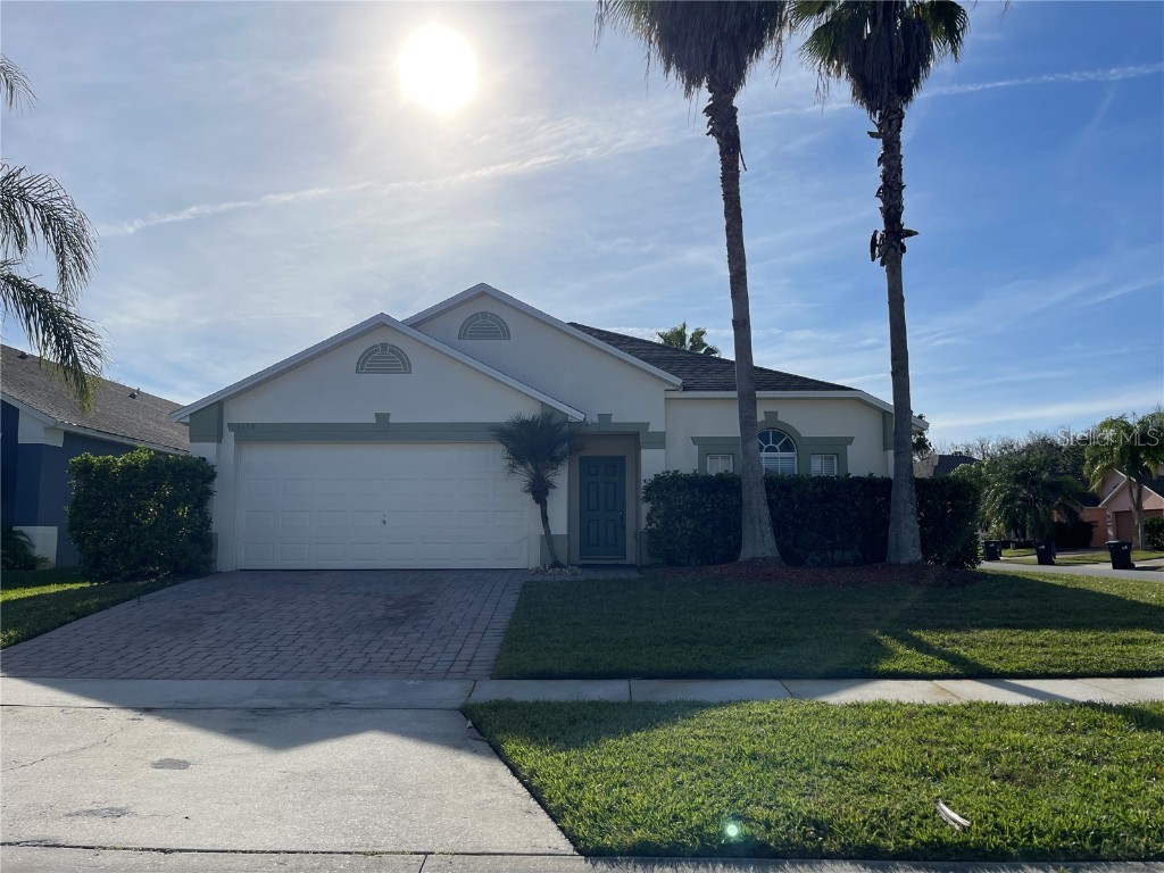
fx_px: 841
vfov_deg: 54.9
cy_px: 436
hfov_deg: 69.4
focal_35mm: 25
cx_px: 582
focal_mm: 5.1
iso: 32
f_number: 1.6
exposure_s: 1/9174
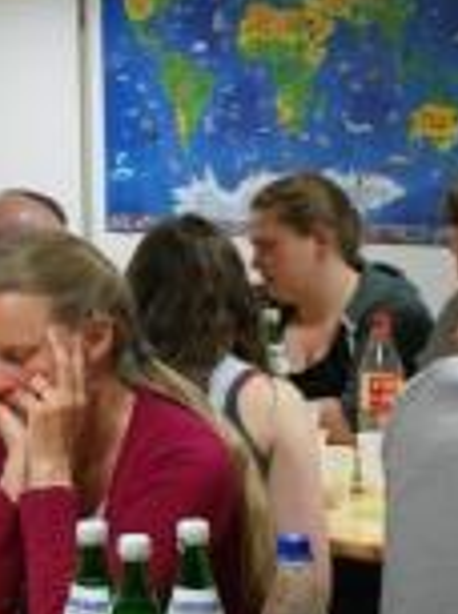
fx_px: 1949
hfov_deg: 13.3
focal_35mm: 110
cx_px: 20
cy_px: 233
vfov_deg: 17.9
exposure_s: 1/30
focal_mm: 26
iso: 800
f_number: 4.5
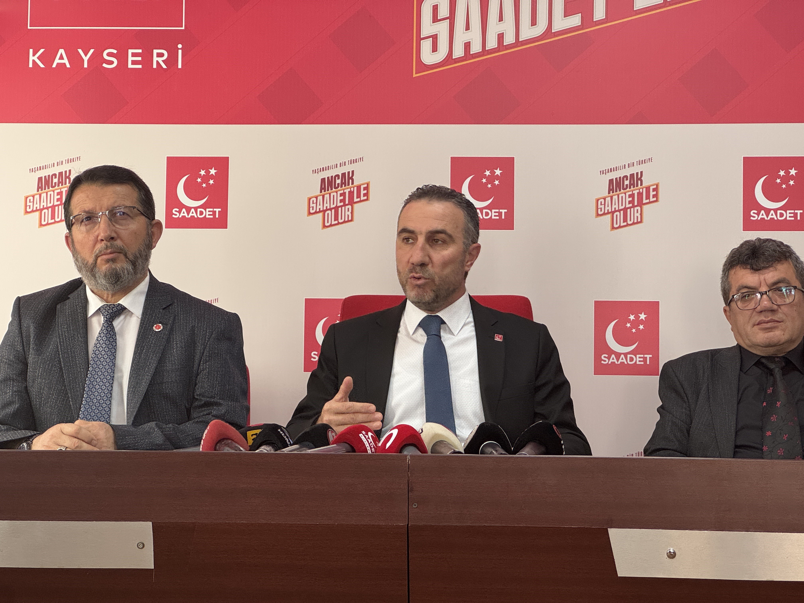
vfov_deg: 19.1
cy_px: 302
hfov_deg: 25.3
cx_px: 402
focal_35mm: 77
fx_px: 1788
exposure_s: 1/100
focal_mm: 9
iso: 160
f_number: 2.8
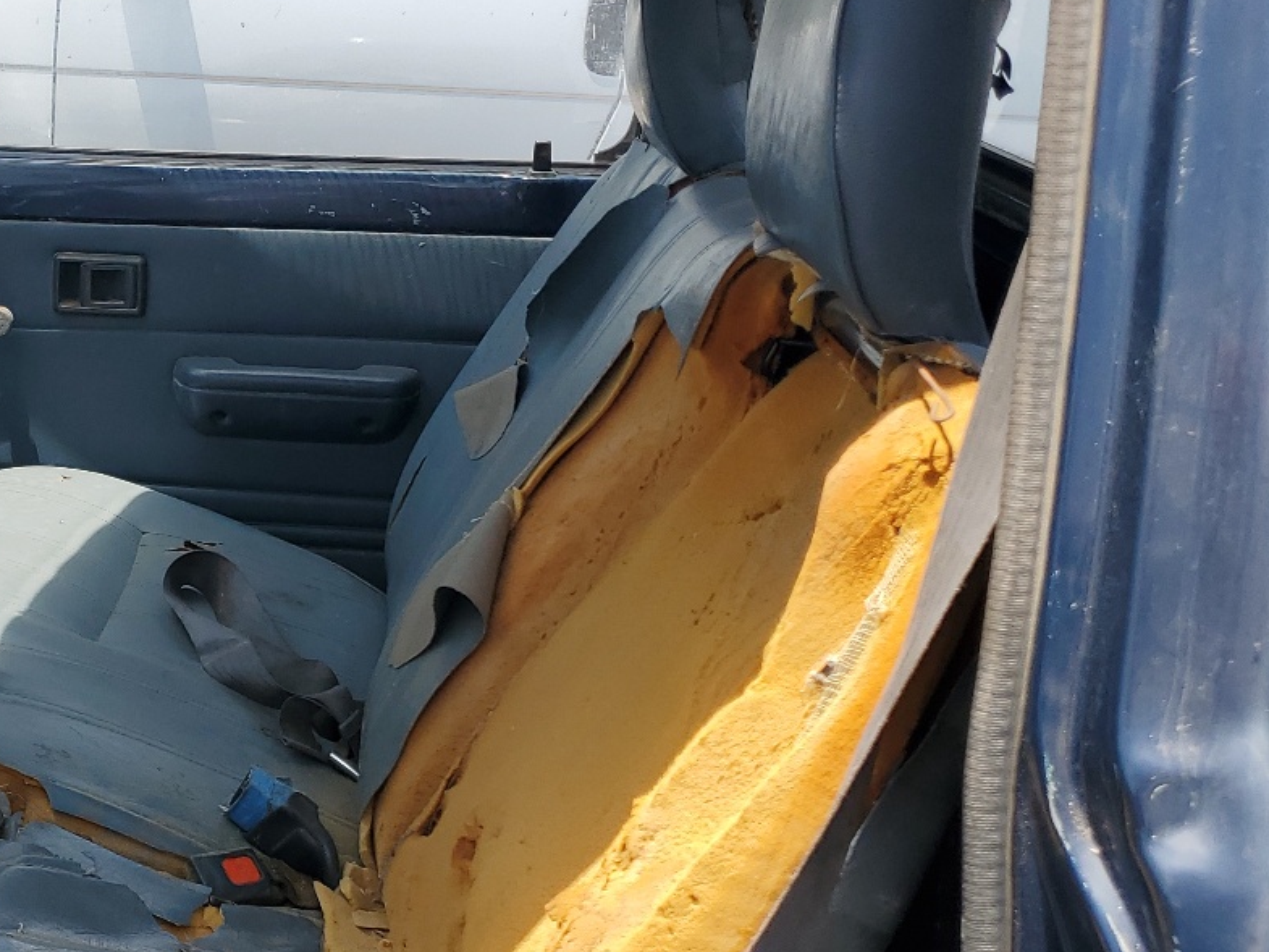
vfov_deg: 27.4
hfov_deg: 33.6
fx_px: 1943
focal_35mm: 53
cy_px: 603
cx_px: 57
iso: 50
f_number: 1.5
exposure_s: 1/1429
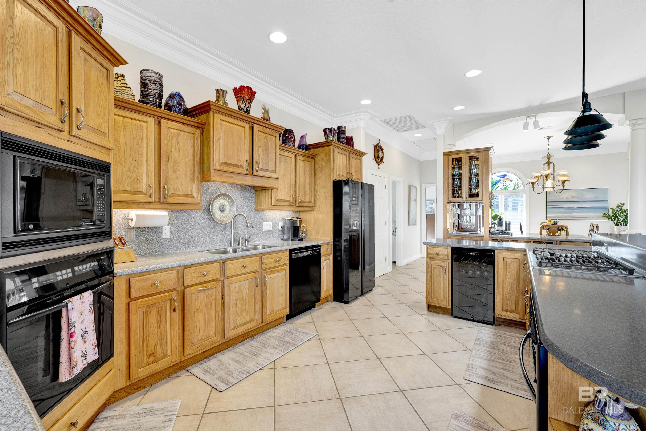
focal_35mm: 15
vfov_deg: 77.3
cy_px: 216
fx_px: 269
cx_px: 323
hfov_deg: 100.4
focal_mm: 15
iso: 500
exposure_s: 1/4
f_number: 11
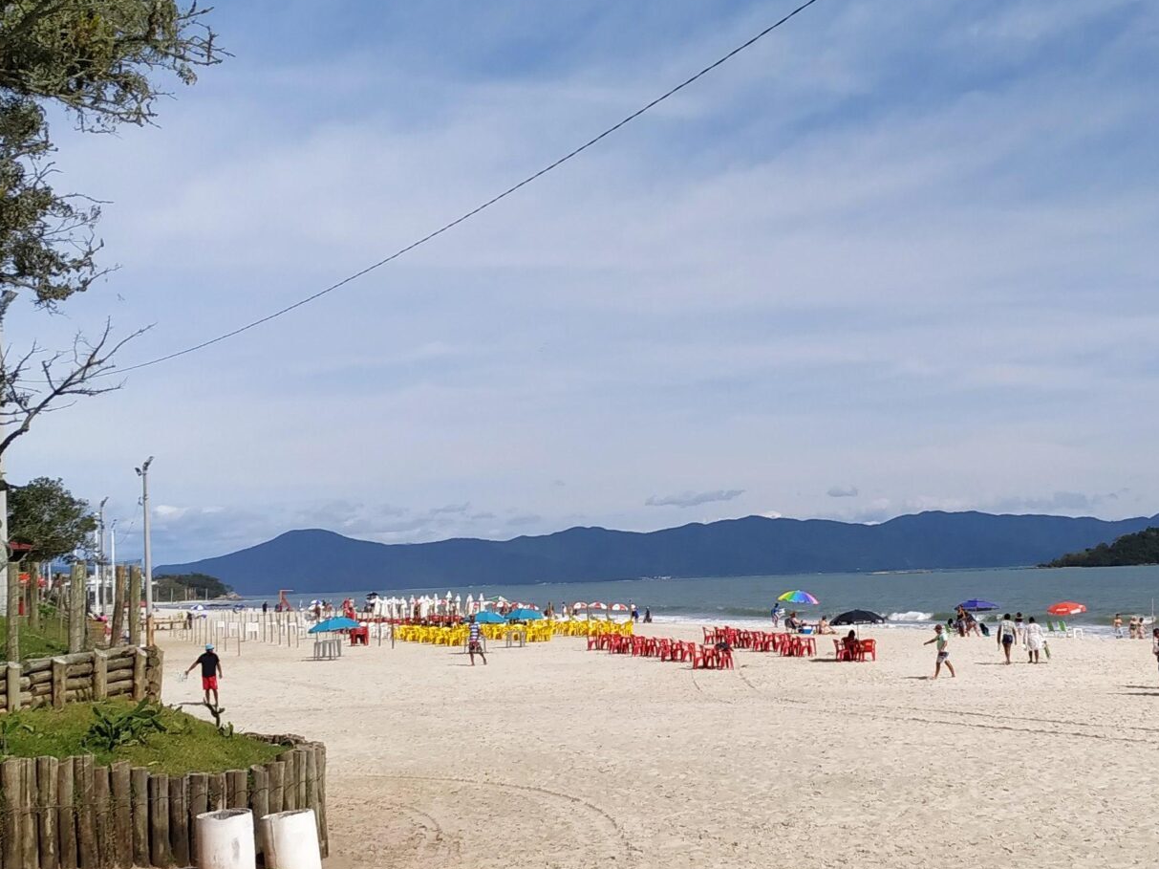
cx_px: 795
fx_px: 1272
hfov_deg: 48.0
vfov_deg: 37.7
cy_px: 475
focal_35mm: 38
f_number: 1.9
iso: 100
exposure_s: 1/4282
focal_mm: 3.94
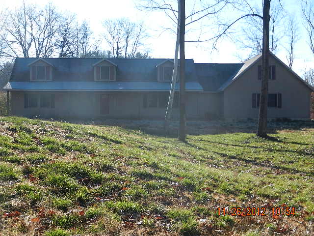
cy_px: 118
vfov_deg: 27.5
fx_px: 481
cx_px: 157
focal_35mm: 53
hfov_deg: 36.2
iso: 160
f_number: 4.4
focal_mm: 9.4
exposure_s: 1/640
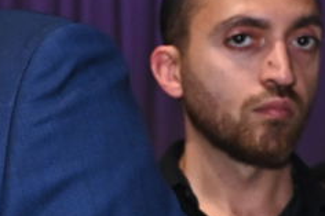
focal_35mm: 154
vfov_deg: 8.9
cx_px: -402
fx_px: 1389
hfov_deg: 11.5
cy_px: 171
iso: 2500
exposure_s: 1/200
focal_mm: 26
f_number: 6.3
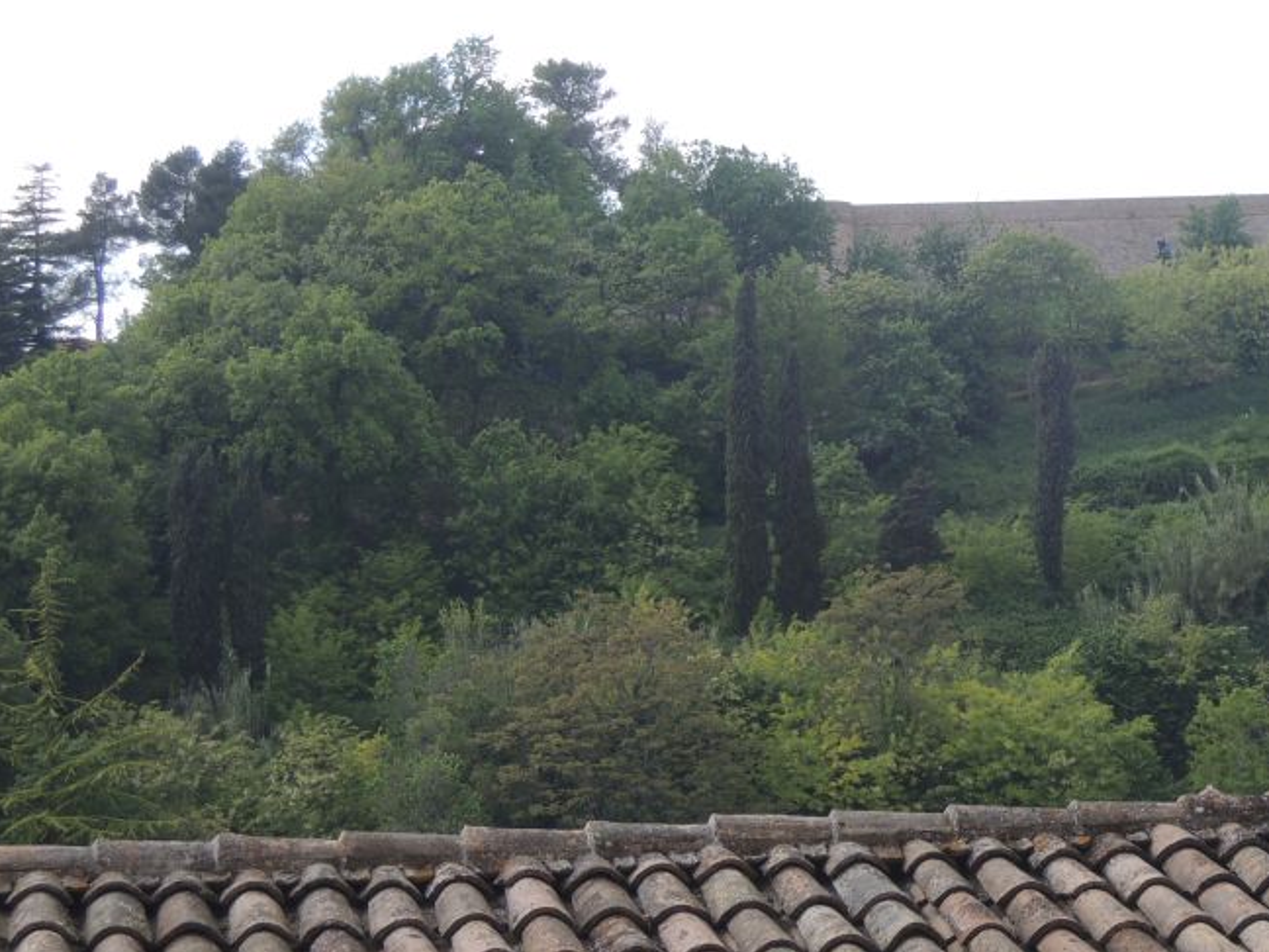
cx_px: 954
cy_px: 421
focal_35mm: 98
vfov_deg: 15.1
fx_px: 3593
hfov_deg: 19.9
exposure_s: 1/320
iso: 100
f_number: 4.2
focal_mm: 11.1
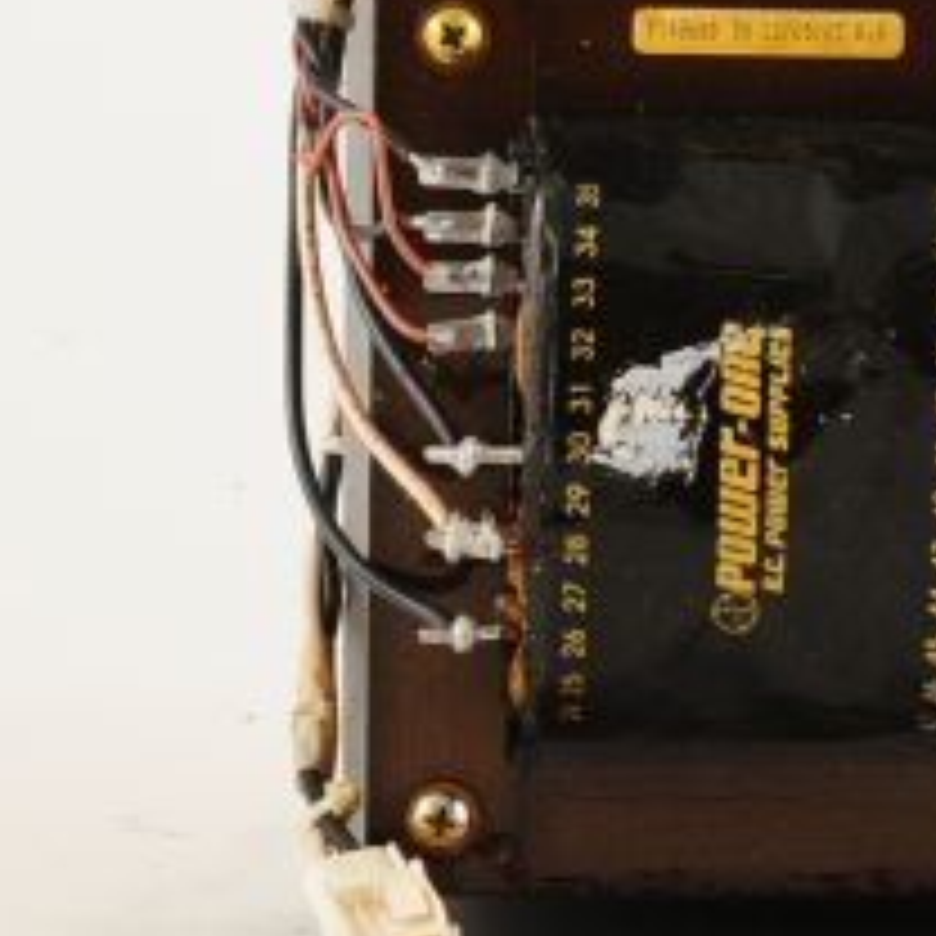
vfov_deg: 9.2
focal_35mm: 184
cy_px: -522
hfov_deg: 9.5
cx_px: 806
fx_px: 5629
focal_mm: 50
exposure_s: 1/125
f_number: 13
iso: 1600
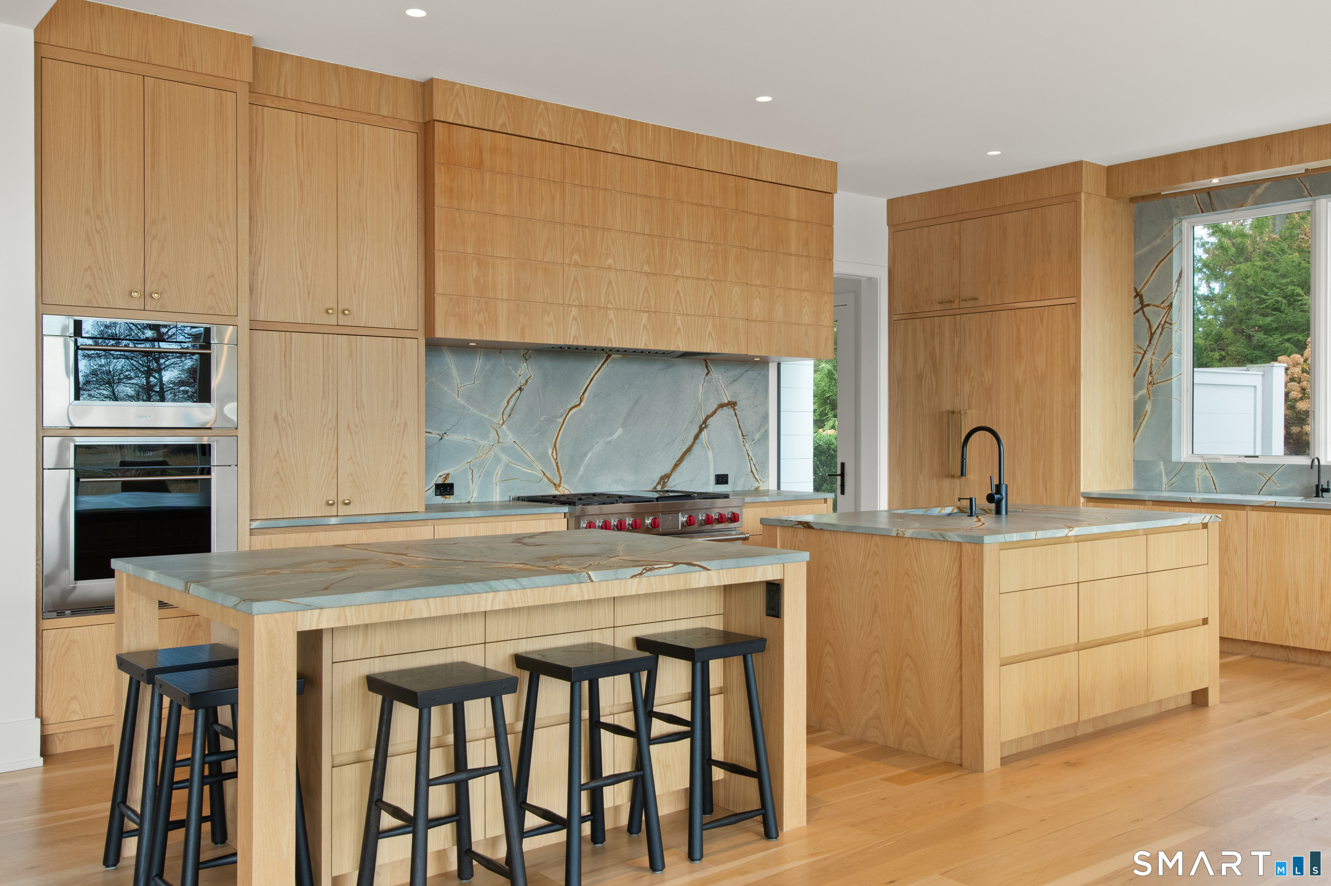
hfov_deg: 60.3
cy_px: 443
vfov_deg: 42.3
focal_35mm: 31
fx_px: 1146
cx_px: 666
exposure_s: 1/2.5
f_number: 11
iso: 250
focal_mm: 21
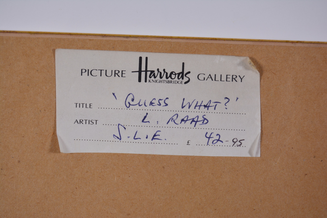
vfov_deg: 16.6
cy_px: 109
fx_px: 749
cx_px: 164
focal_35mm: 82
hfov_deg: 24.6
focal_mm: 55
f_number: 5.6
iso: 250
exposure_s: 1/125
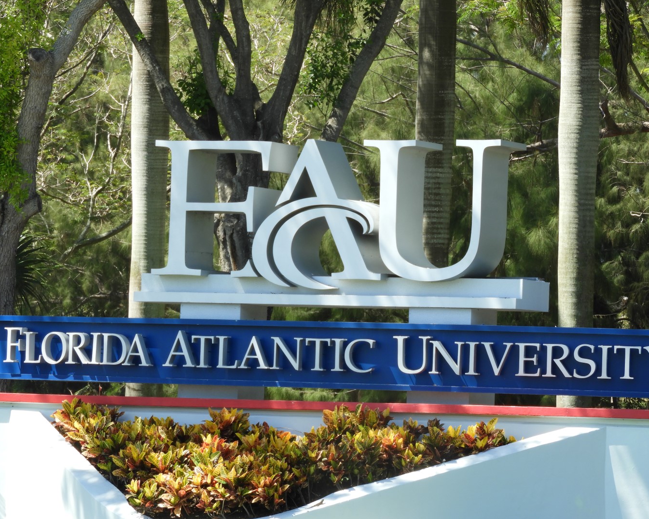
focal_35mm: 209
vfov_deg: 7.4
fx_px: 4014
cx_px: 328
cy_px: 260
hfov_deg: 9.2
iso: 100
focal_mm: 35.8
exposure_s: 1/200
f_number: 5.3
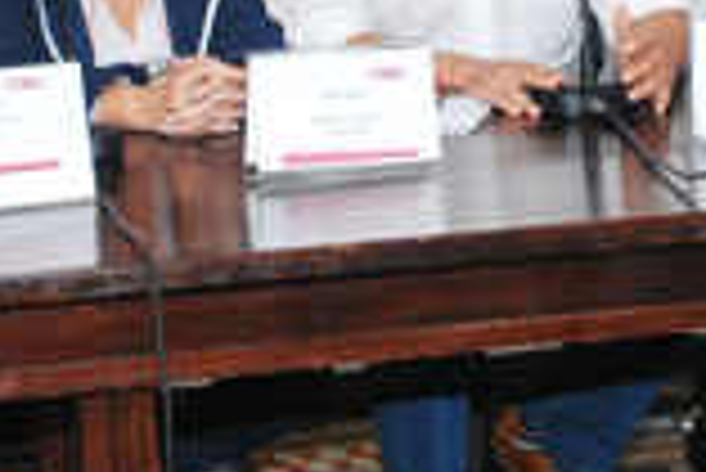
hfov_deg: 14.9
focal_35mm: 137
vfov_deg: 9.9
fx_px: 2689
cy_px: -54
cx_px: 490
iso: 400
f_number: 5.6
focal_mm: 32
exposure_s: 1/60
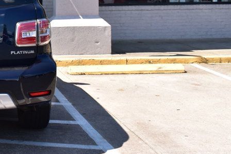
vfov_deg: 14.0
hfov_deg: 20.3
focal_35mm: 96
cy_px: -11
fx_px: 616
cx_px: -25
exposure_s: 1/320
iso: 400
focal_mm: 28
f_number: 11
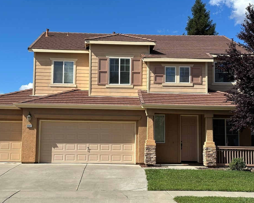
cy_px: 104
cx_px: 117
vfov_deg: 29.1
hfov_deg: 36.0
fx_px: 391
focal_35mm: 52
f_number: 1.78
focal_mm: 6.86
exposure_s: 1/4566
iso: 64
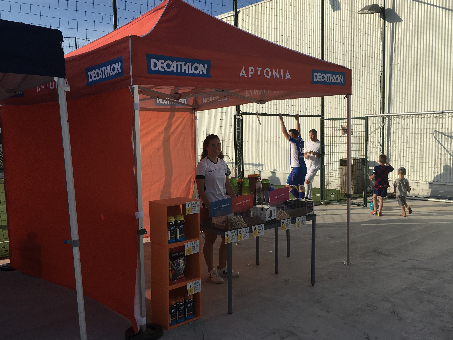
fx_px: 458
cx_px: 245
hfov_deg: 52.6
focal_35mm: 35
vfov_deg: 40.7
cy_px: 174
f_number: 2.2
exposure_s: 1/2137
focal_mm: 4.15
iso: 25
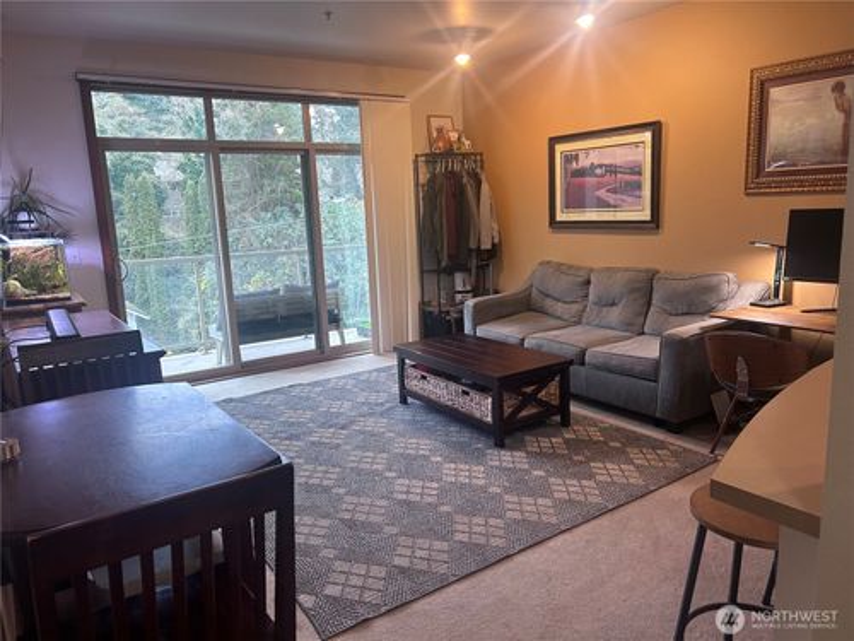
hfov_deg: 67.3
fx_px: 641
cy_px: 320
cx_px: 427
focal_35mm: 26
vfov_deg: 53.1
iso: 125
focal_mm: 5.7
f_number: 1.5
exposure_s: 1/60
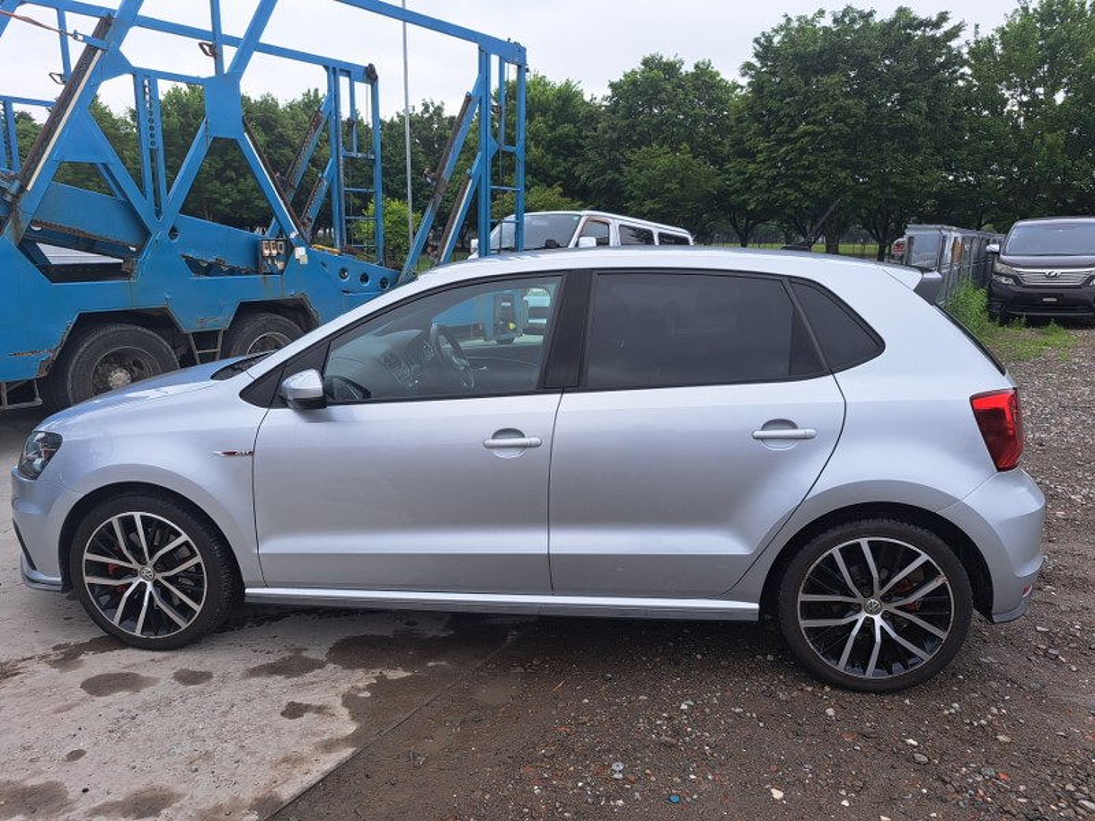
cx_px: 548
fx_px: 759
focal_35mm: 24
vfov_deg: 56.8
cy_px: 410
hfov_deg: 71.6
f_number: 1.8
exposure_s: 1/296
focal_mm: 5.23
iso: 50
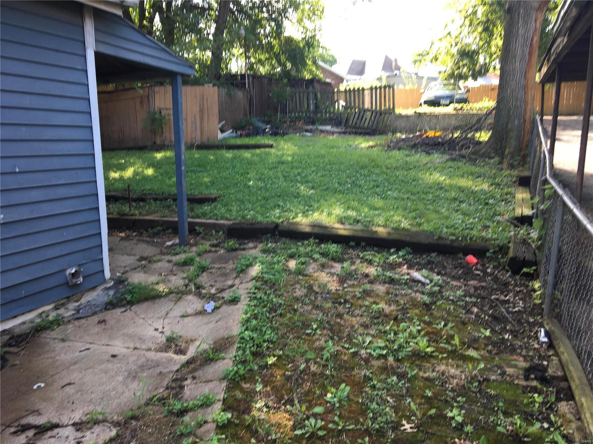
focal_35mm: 29
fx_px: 497
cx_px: 296
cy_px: 222
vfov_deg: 48.2
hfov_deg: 61.7
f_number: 2.2
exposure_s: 1/60
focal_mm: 4.15
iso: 25
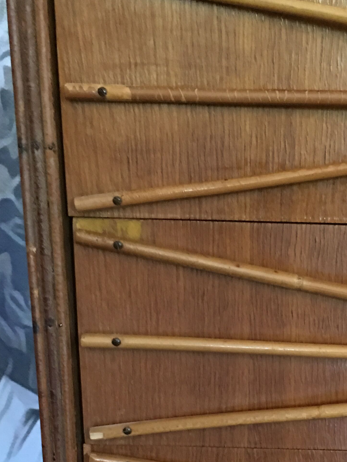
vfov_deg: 30.6
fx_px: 815
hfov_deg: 23.2
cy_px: 392
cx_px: 333
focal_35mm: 61
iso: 125
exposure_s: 1/8
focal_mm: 4.15
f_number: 2.2
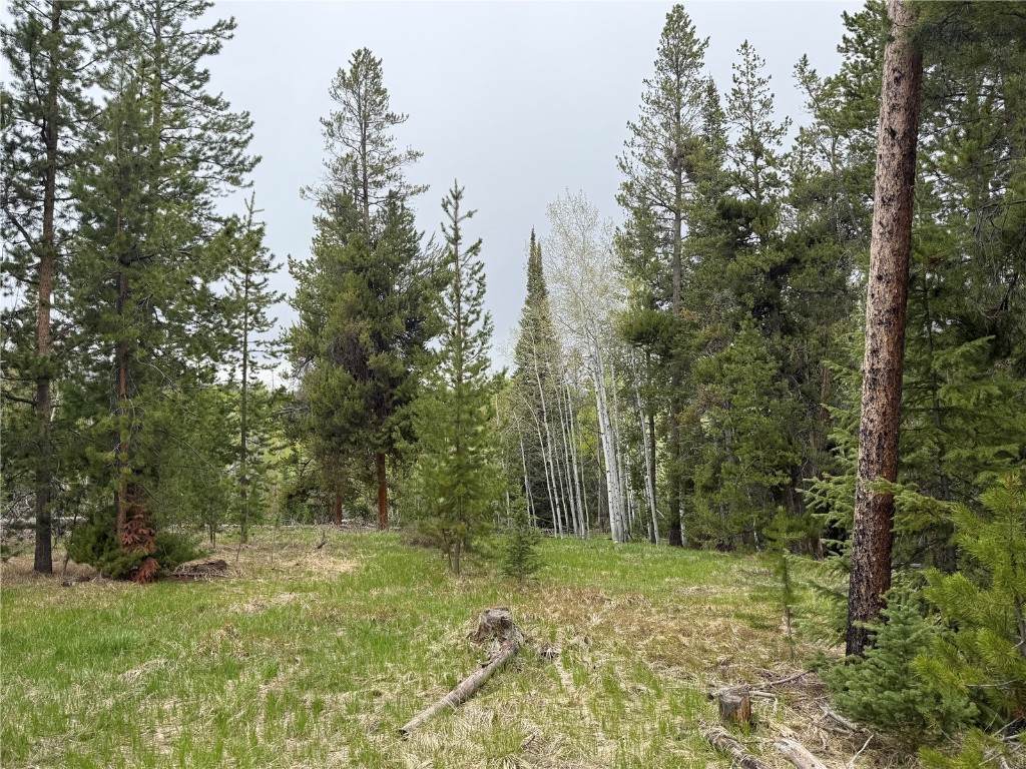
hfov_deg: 71.6
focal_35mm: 24
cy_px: 384
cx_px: 513
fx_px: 711
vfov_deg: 56.8
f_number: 1.78
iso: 80
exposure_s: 1/1337
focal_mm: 6.76
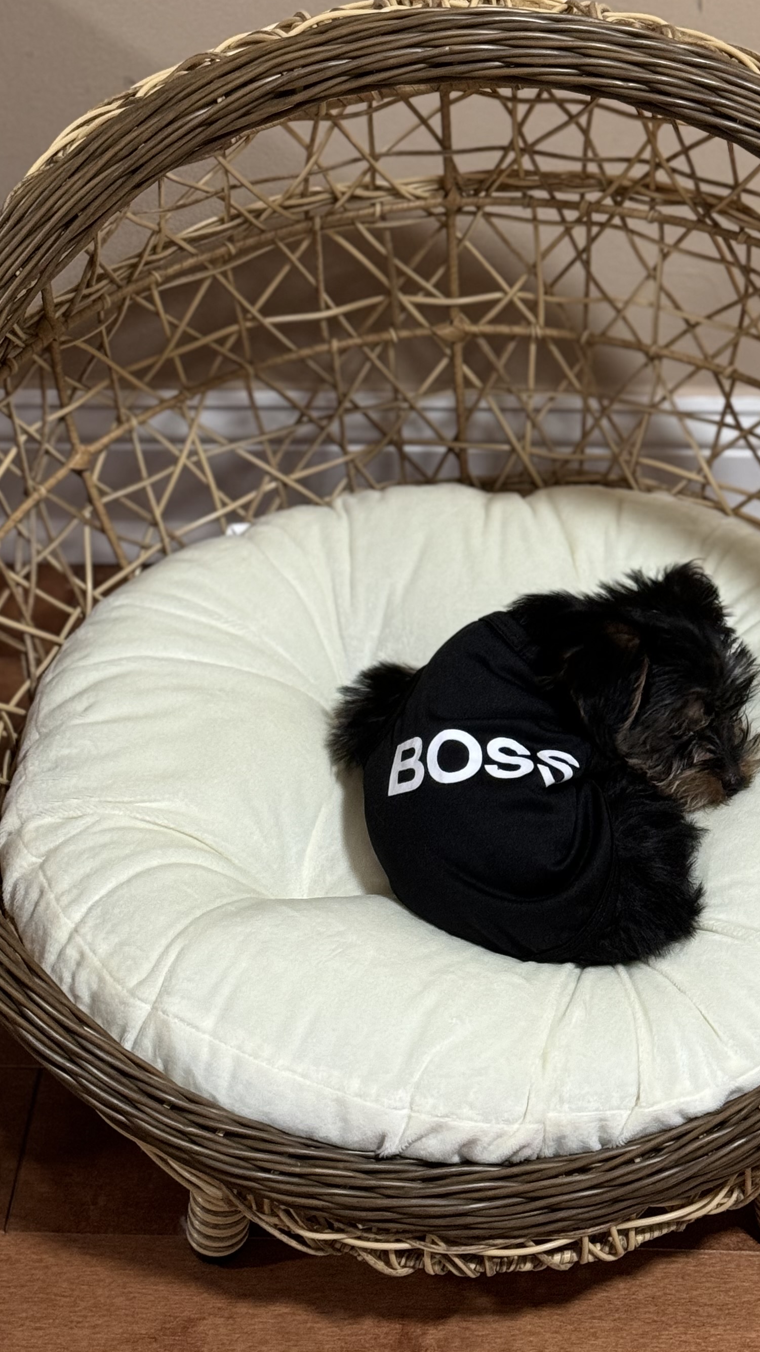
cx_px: 498
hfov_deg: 15.3
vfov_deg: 26.7
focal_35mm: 79
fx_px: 2831
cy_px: 424
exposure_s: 1/40
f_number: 1.78
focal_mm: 6.76
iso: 250
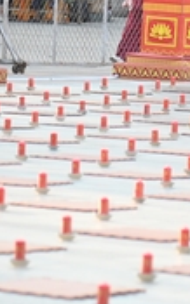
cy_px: 3
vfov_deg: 5.0
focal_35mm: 416
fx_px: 3455
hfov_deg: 3.1
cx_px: 239
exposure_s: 1/400
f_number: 4
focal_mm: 110
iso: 1000
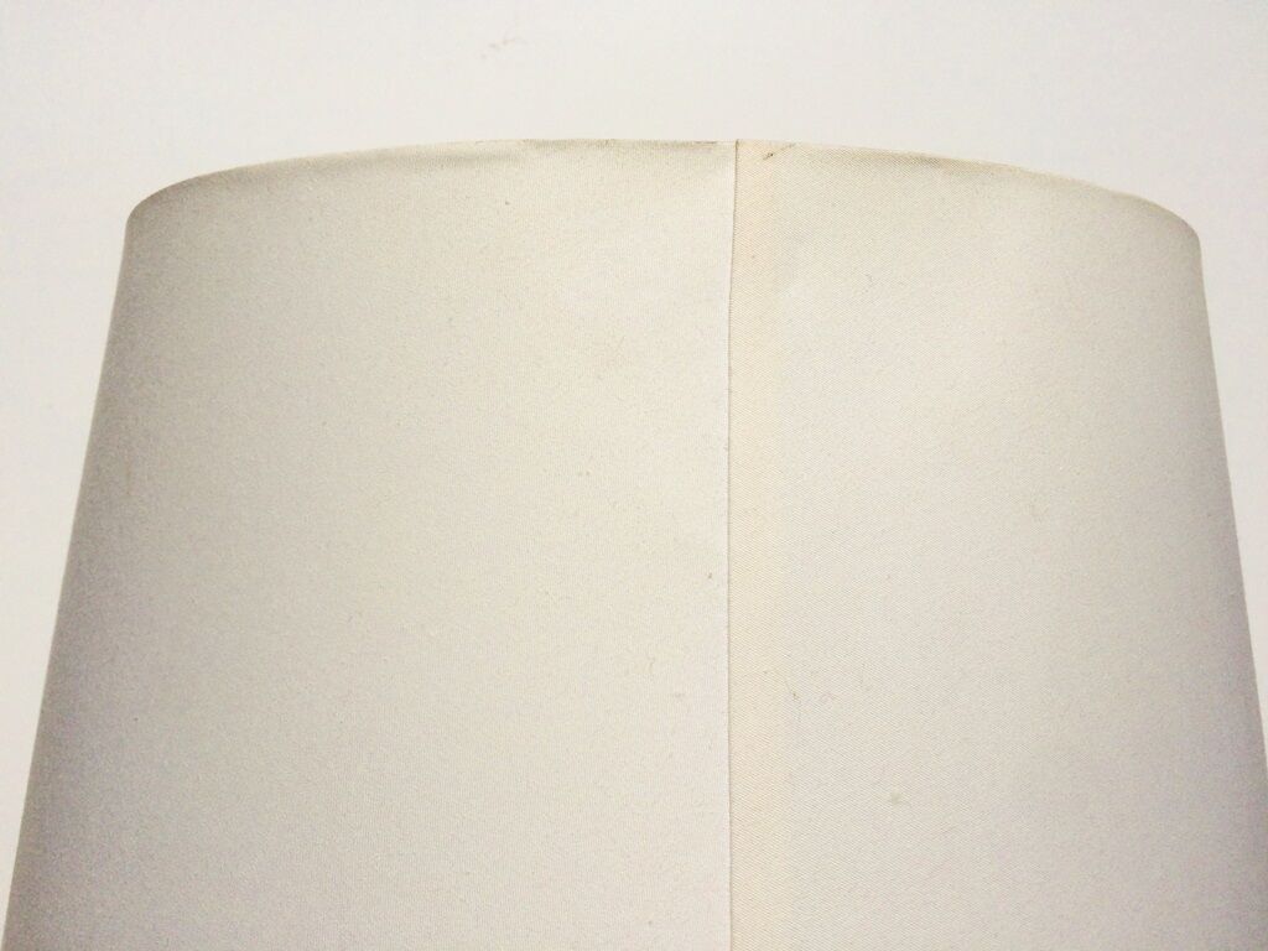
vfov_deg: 48.2
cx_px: 634
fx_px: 1062
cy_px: 476
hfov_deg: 61.7
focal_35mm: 29
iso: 40
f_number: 2.2
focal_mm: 4.15
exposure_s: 1/8264
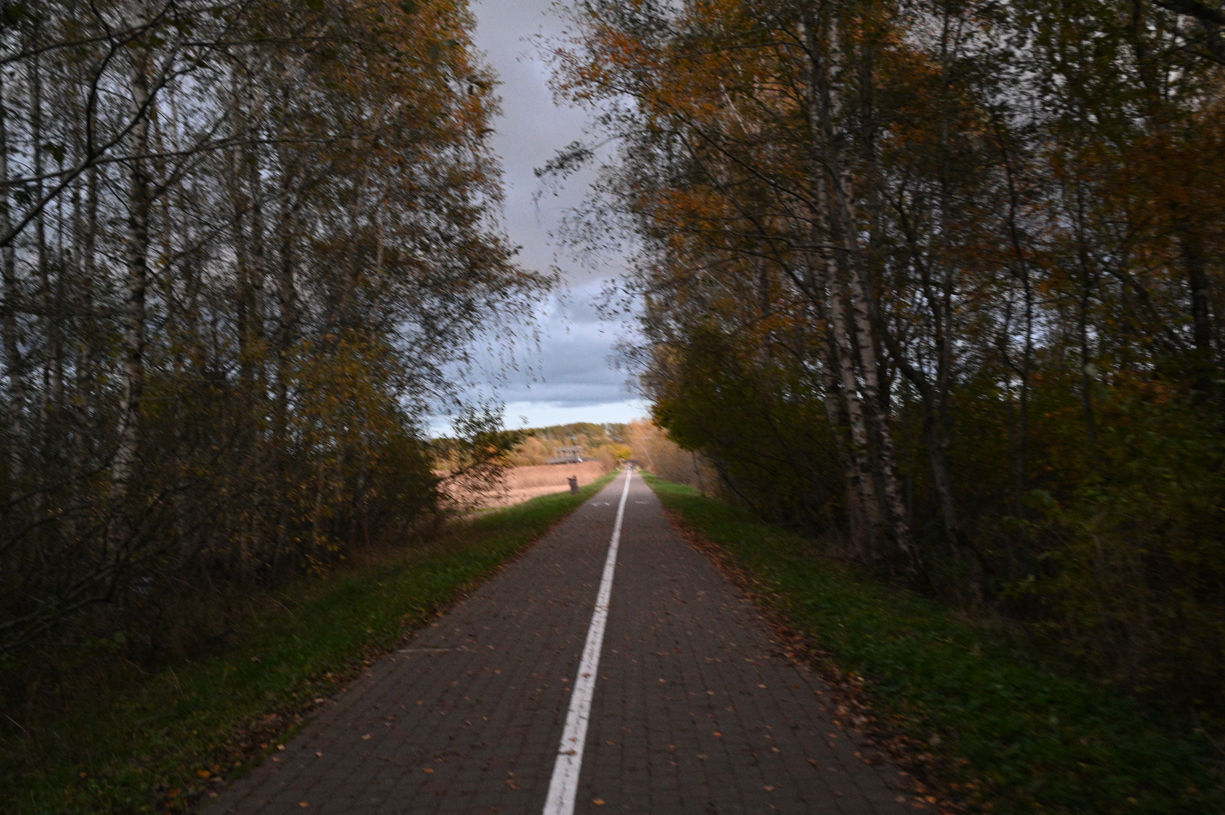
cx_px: 612
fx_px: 1020
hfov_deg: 62.0
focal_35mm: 30
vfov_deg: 43.6
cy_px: 408
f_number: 4
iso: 8000
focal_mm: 30
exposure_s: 1/80
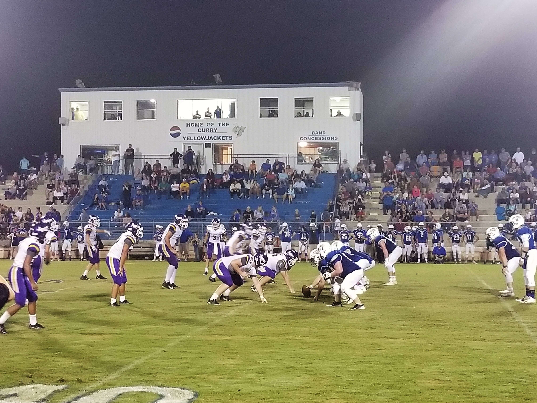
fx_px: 403
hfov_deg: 67.3
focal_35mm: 26
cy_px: 202
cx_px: 268
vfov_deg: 53.1
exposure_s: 1/30
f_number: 1.7
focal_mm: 4.25
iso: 200
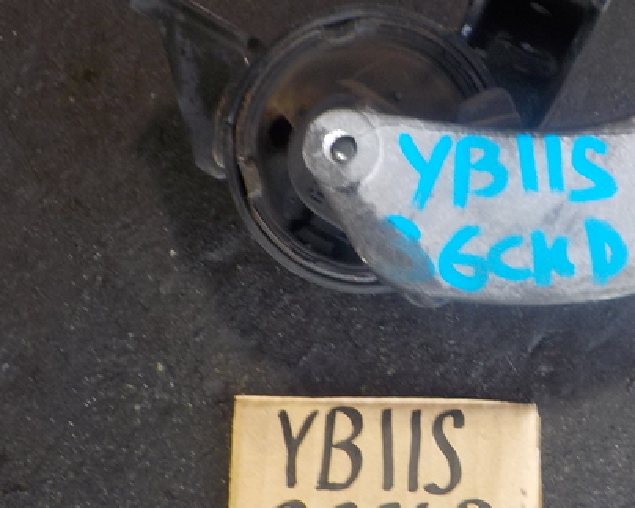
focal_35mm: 58
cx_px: 465
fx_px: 1090
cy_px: 319
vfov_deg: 26.1
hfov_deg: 32.0
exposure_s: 1/30
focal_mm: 4.1
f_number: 3.3
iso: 160
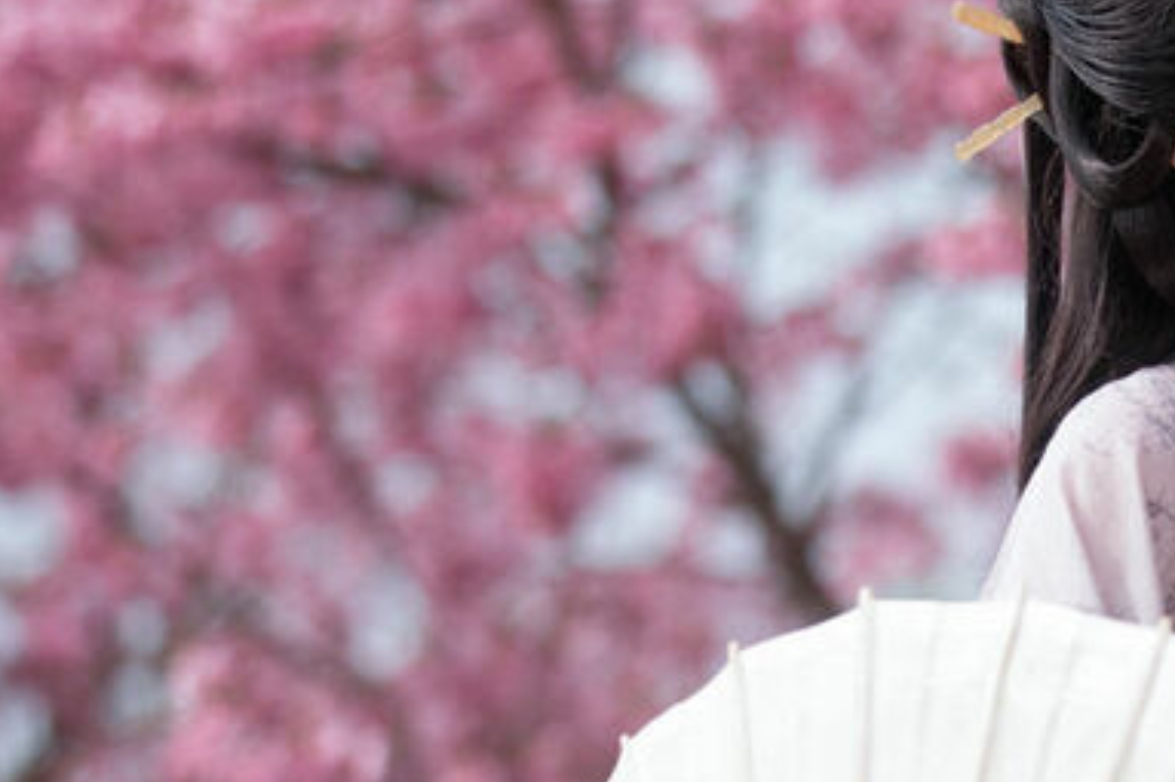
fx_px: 9754
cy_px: 497
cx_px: 1405
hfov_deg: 6.8
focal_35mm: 299
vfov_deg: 4.6
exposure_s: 1/1600
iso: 100
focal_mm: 110
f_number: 2.8
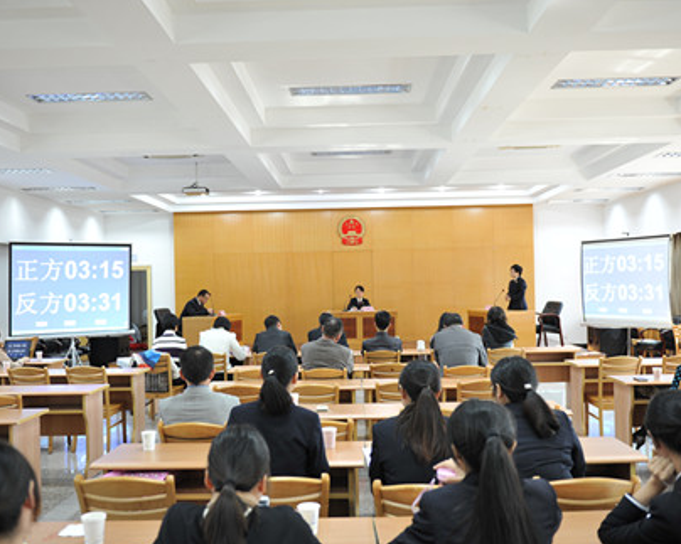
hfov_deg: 50.3
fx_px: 725
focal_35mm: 36
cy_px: 276
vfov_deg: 41.1
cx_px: 334
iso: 250
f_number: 2.8
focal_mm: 31
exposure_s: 1/25
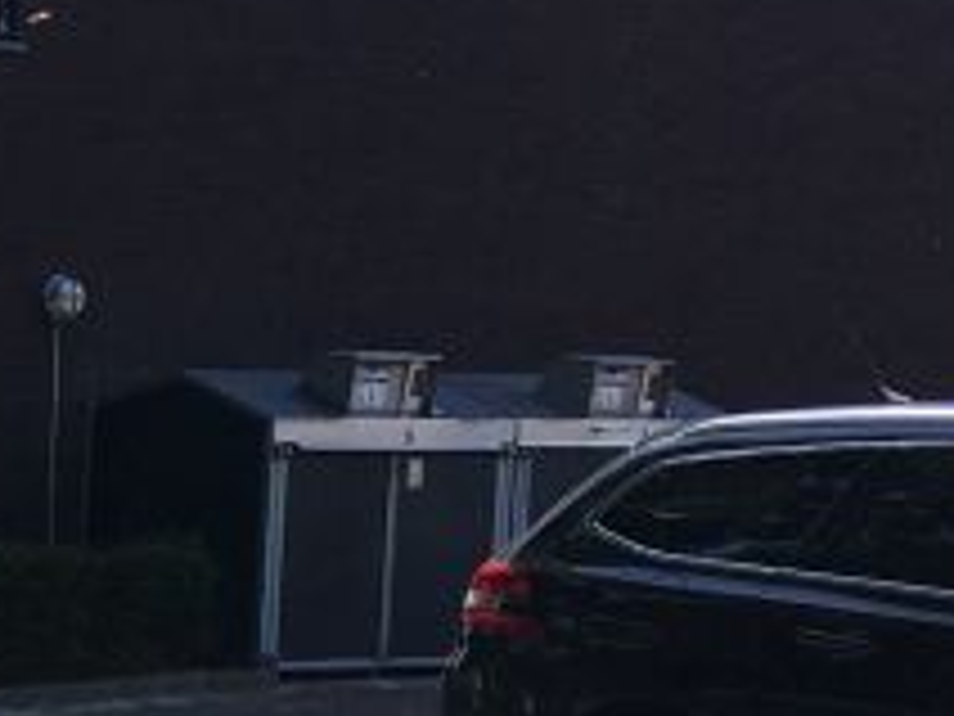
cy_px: 941
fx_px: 3858
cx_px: -1004
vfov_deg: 10.4
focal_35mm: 140
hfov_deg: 12.3
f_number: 2.2
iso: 25
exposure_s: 1/962
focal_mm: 4.15
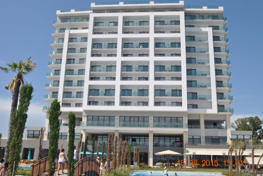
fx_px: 271
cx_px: 134
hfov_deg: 51.8
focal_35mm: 37
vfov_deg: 36.0
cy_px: 86
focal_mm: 24
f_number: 8
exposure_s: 1/250
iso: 100
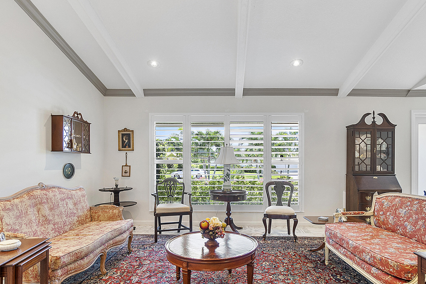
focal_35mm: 20
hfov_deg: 83.8
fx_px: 237
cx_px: 228
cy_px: 168
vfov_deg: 61.5
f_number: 9
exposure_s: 1/30
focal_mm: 10
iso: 250
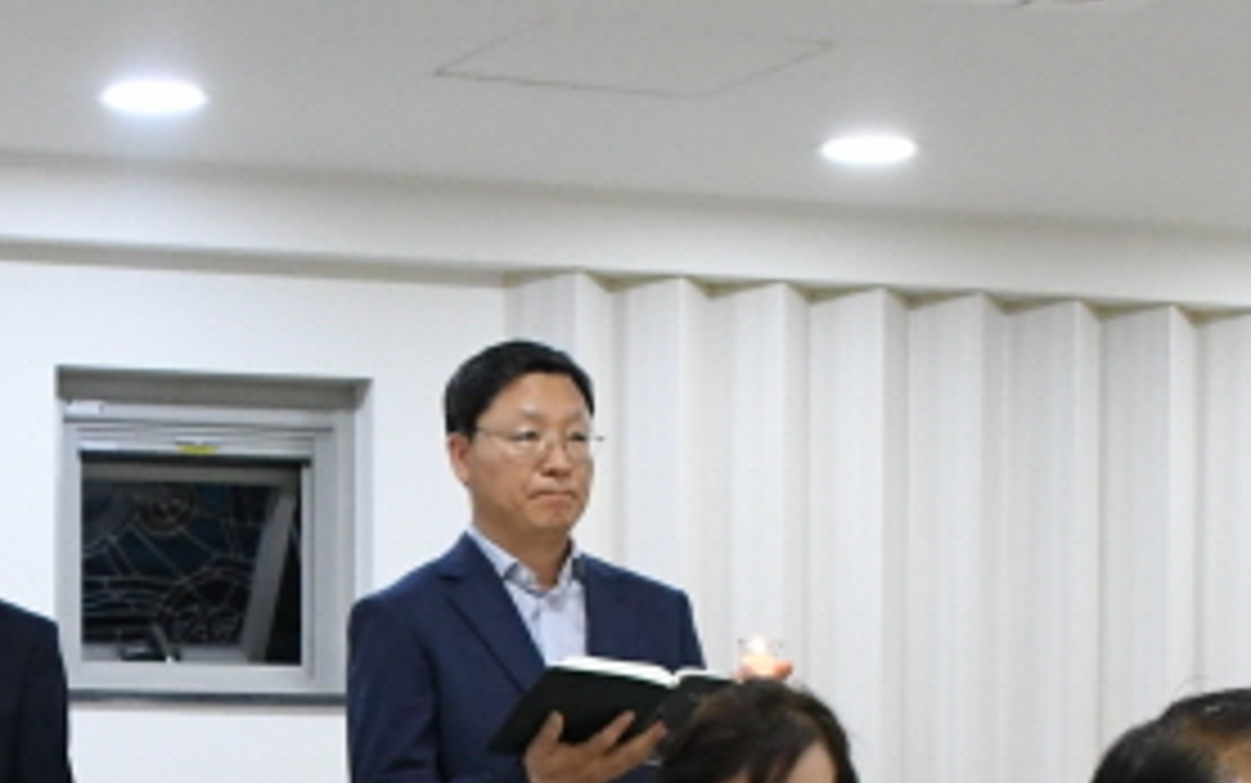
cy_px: 1249
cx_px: 243
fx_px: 4229
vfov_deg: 10.2
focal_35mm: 124
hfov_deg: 16.7
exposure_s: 1/100
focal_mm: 22
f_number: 4.5
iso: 2500
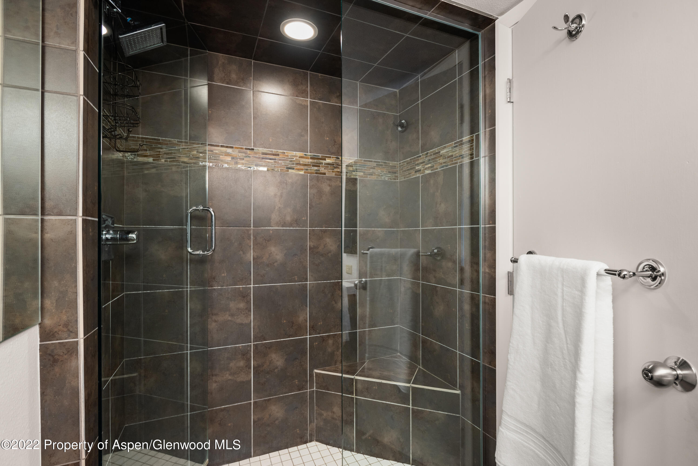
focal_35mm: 19
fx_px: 368
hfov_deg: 86.9
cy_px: 233
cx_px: 349
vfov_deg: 64.6
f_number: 7.1
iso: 400
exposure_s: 1/8
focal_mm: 19
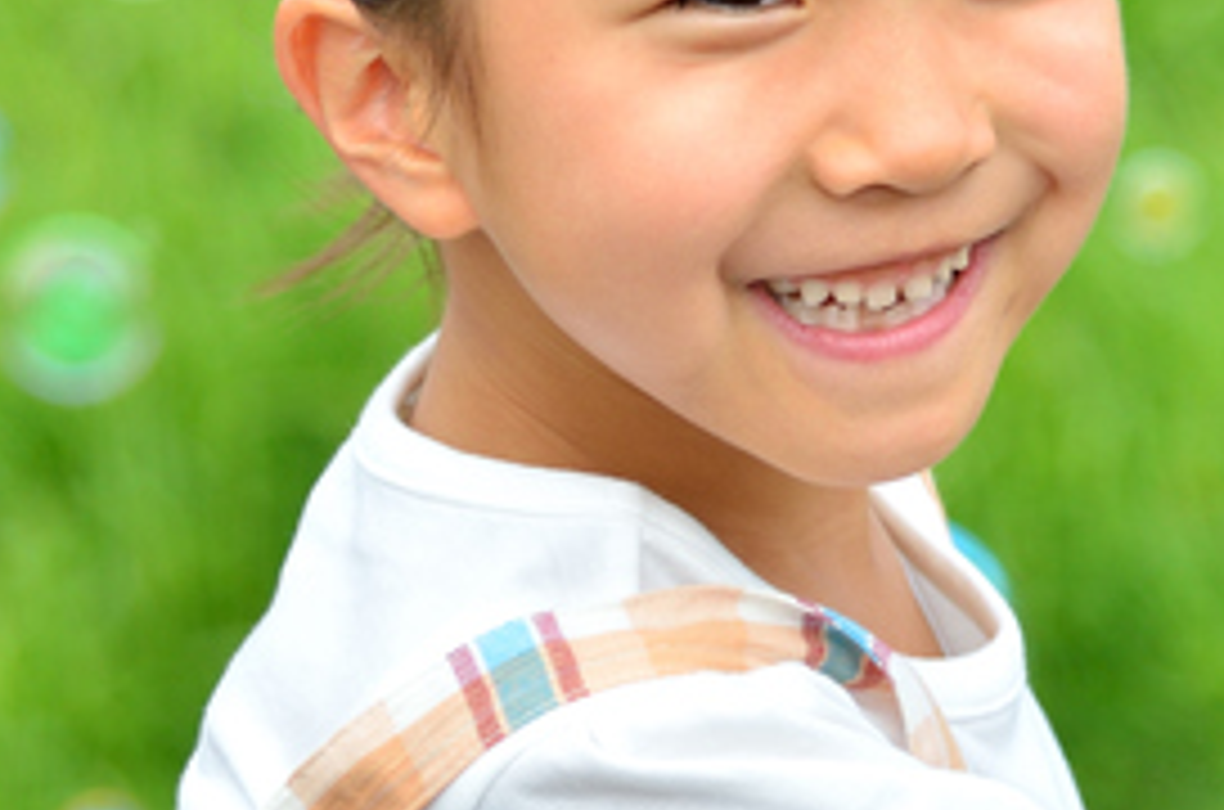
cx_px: 1071
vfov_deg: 3.2
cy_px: 171
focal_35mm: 433
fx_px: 14688
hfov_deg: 4.8
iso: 100
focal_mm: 98
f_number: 4.5
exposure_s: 1/640
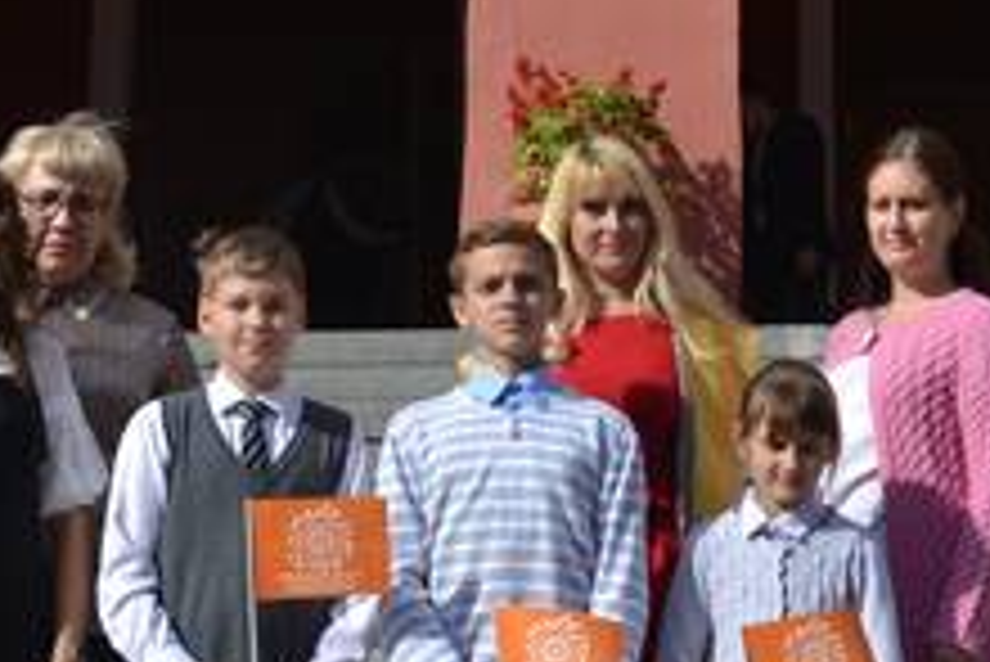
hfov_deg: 16.9
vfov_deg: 11.3
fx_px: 3302
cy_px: 11
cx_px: 814
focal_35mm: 120
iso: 100
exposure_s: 1/250
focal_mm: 22
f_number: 8
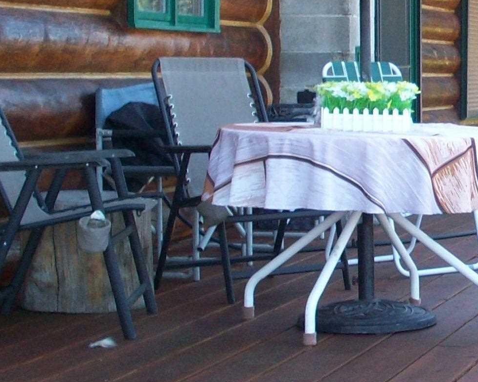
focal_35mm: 113
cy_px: 134
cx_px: 536
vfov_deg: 13.6
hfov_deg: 16.5
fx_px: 1598
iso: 80
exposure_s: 1/119
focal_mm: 6.2
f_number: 2.8
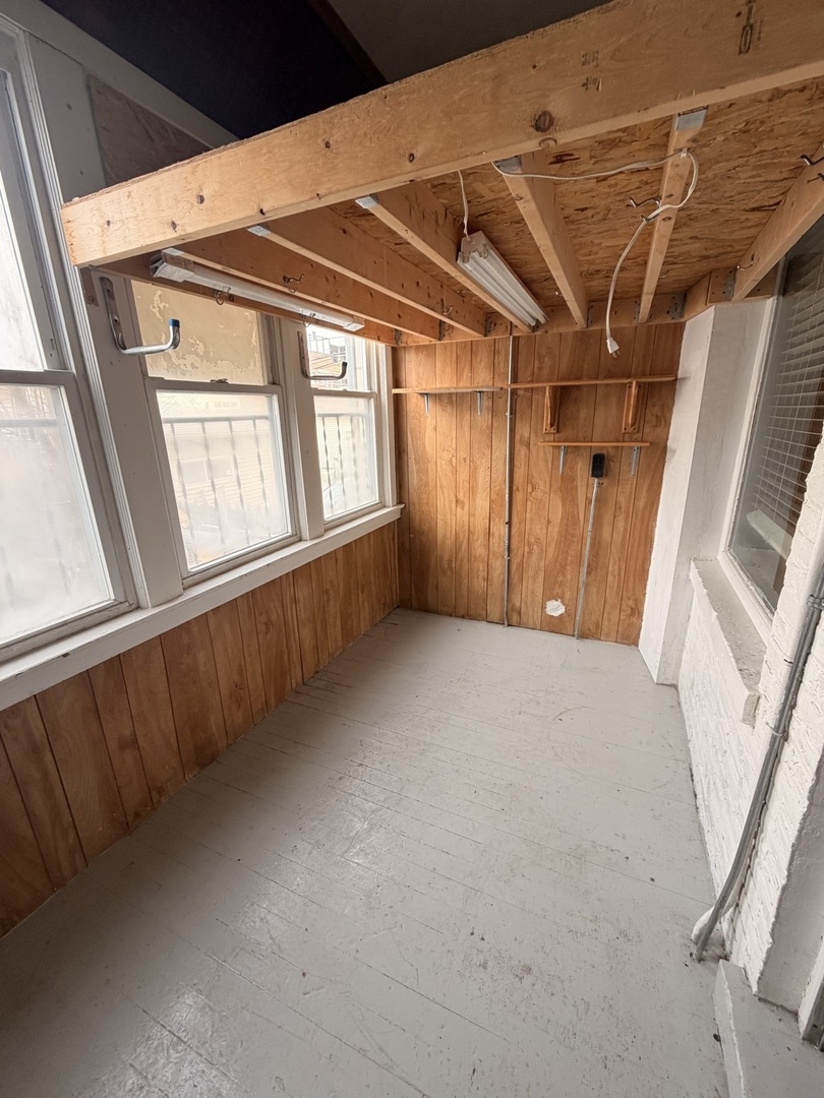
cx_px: 412
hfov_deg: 85.7
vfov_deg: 102.1
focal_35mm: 14
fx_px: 444
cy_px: 549
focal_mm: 2.22
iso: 125
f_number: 2.2
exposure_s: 1/121
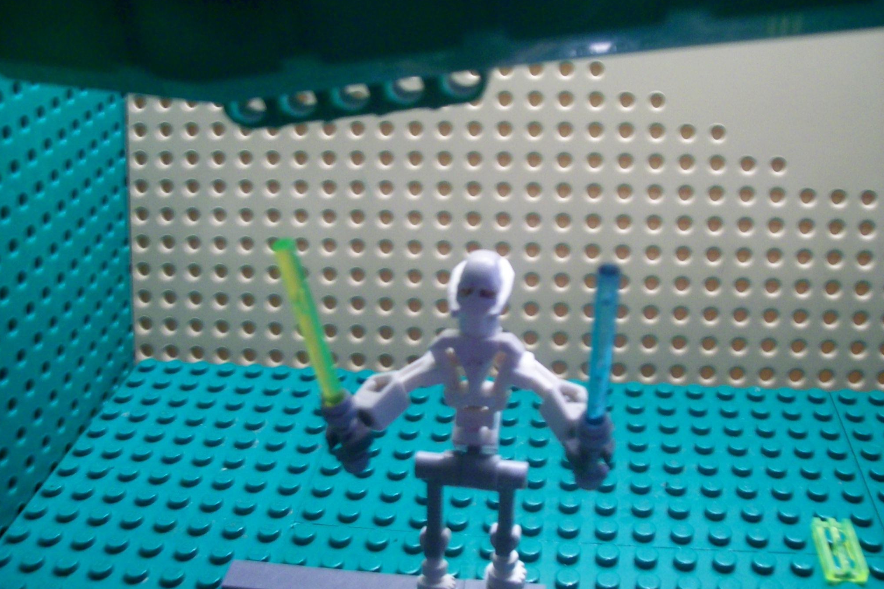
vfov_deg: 35.0
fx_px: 933
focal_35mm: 38
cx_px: 439
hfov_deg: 50.7
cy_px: 281
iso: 160
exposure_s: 1/11.9
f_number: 2.7
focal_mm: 6
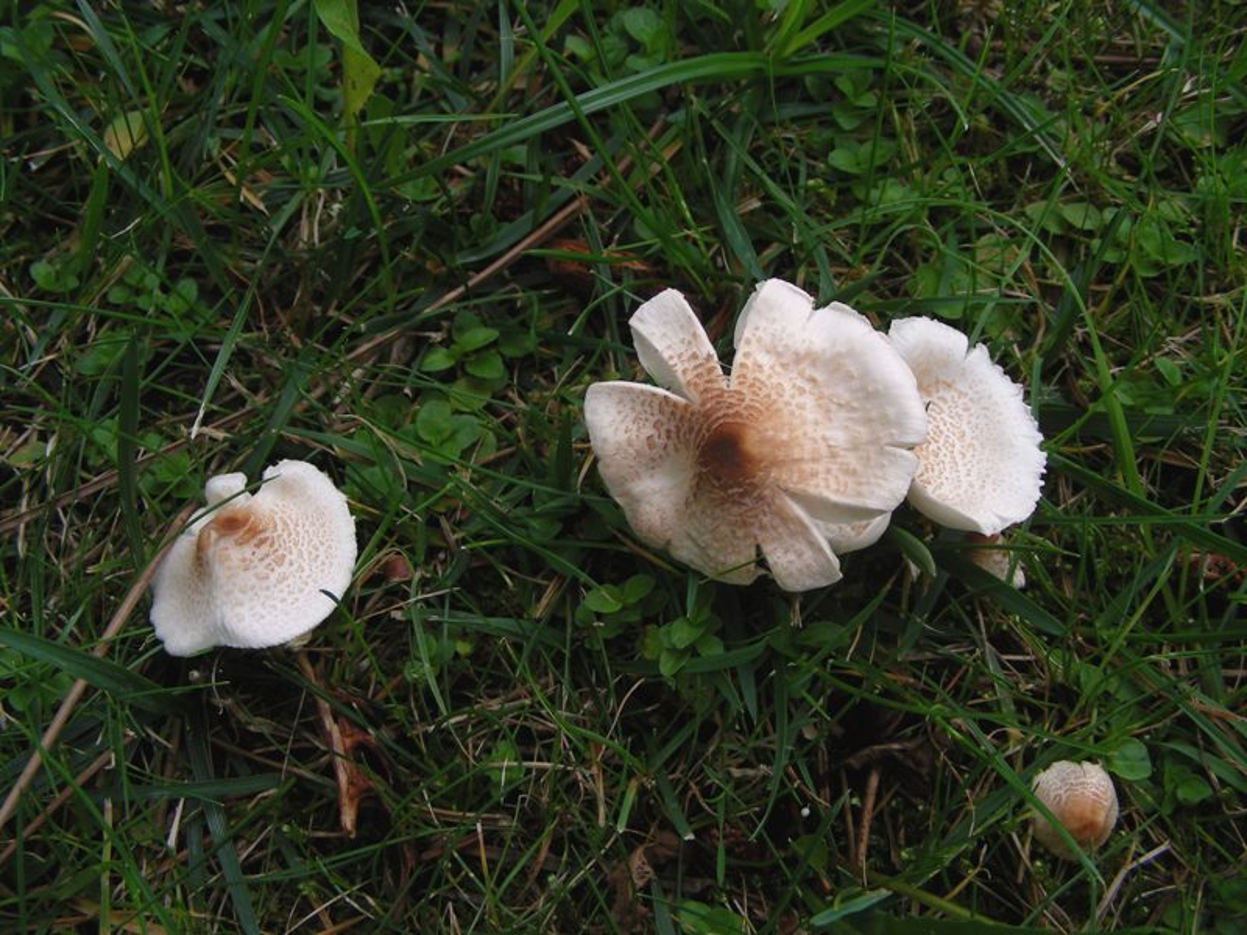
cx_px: 624
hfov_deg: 49.0
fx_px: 1369
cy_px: 468
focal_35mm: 38
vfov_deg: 37.7
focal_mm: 6.3
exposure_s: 1/32.8
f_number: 3.5
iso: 50
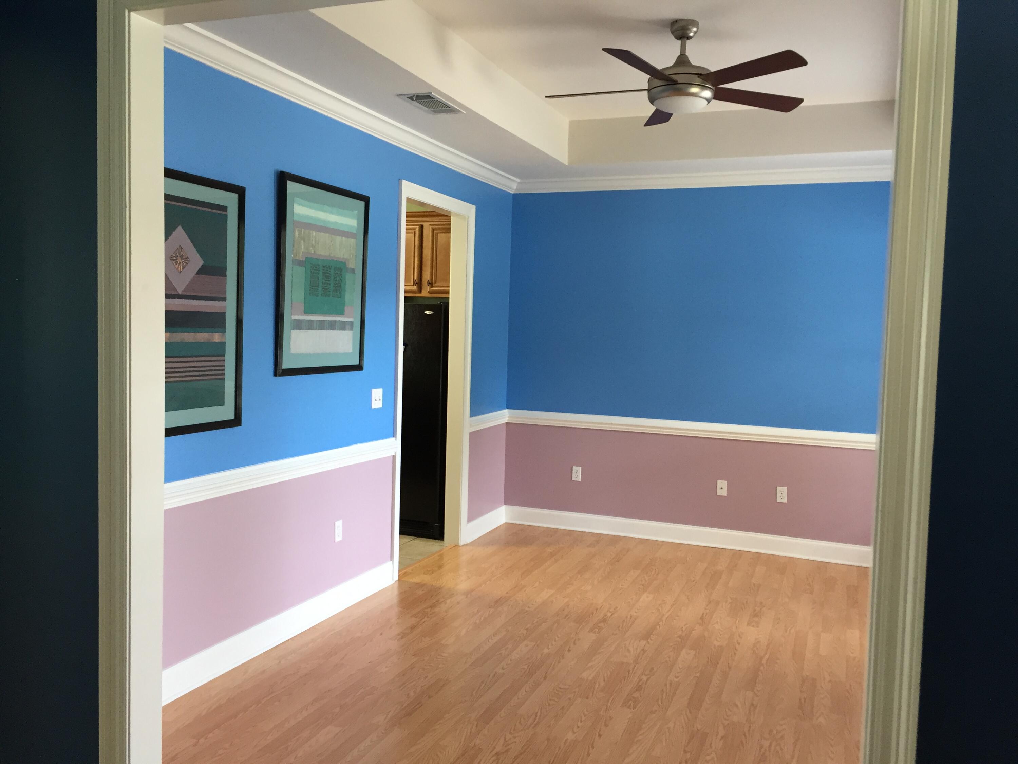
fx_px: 853
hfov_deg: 61.7
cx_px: 509
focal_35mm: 29
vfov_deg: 48.2
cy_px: 382
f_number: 2.2
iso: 80
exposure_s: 1/30
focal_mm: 4.15
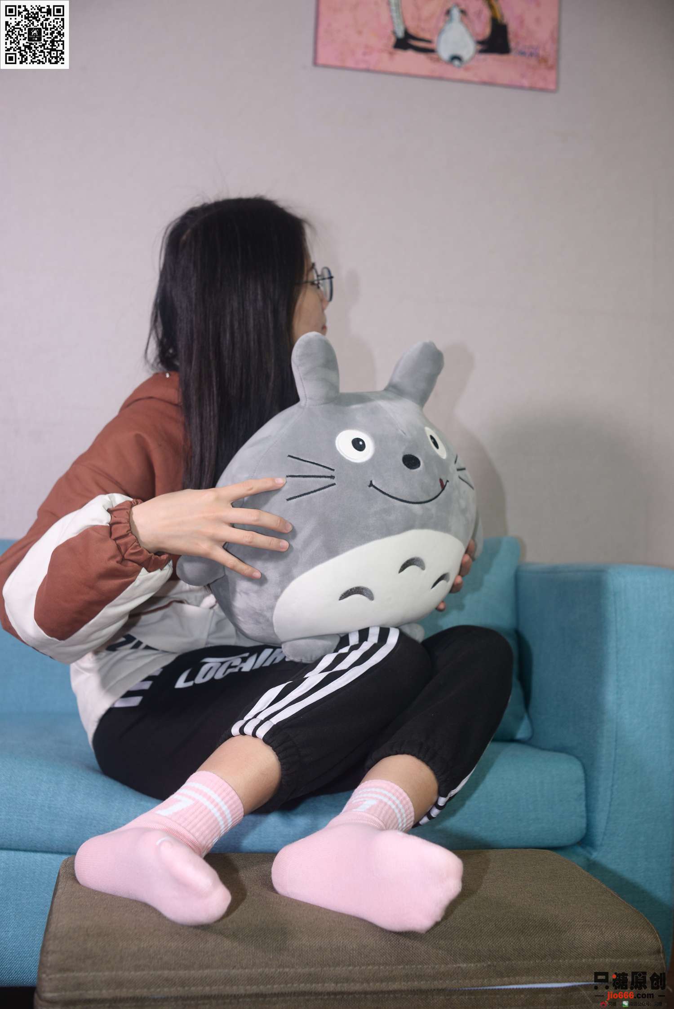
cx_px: 337
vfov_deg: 54.4
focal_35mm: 35
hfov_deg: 37.9
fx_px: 982
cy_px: 504
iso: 400
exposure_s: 1/80
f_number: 5.6
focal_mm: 35
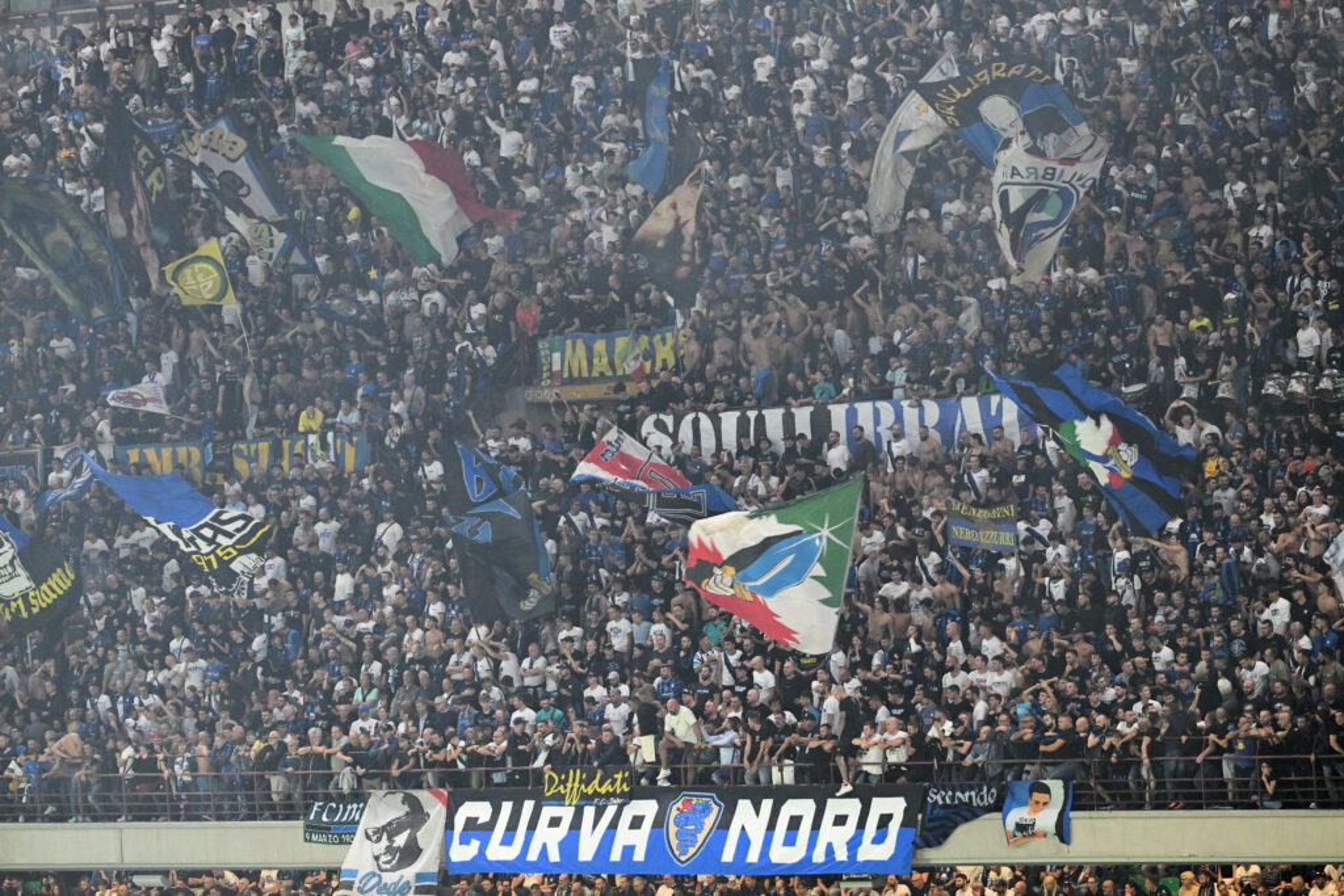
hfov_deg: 11.4
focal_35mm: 180
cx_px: 672
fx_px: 6720
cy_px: 448
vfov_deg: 7.6
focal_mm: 180
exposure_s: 1/125
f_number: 5.6
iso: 2500
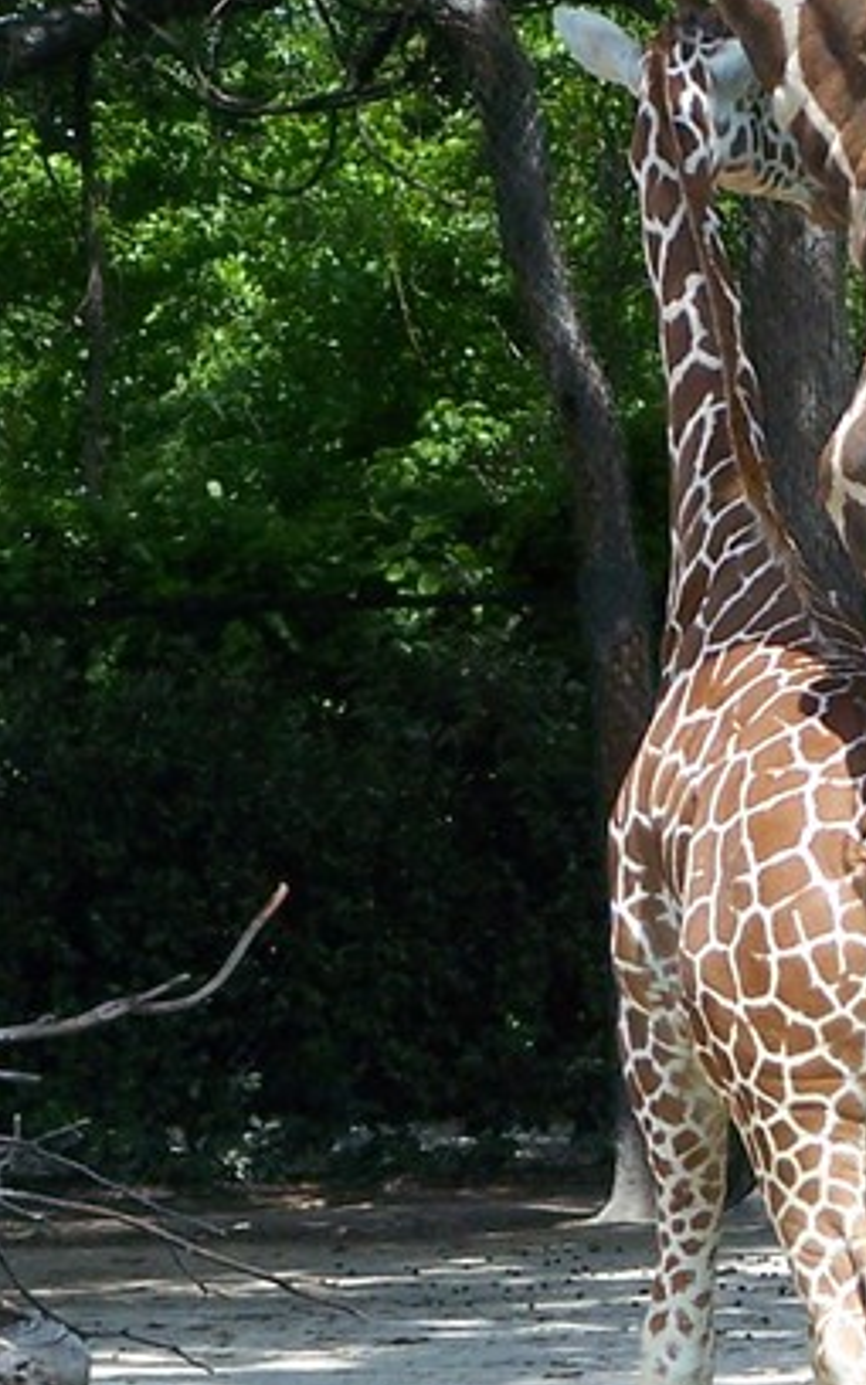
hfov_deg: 3.1
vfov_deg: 4.9
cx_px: 919
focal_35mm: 426
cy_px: 458
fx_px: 16087
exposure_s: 1/640
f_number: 3.2
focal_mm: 21.2
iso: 80
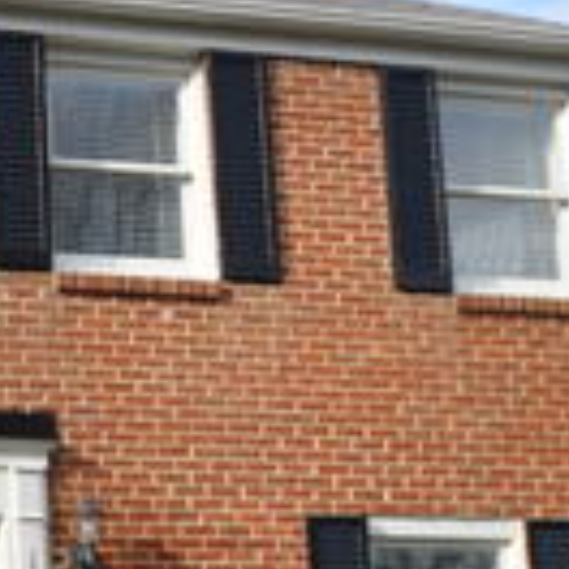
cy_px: 403
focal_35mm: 77
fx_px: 1432
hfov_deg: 18.8
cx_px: -371
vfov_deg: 22.3
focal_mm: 10
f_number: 7.1
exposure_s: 1/200
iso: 200
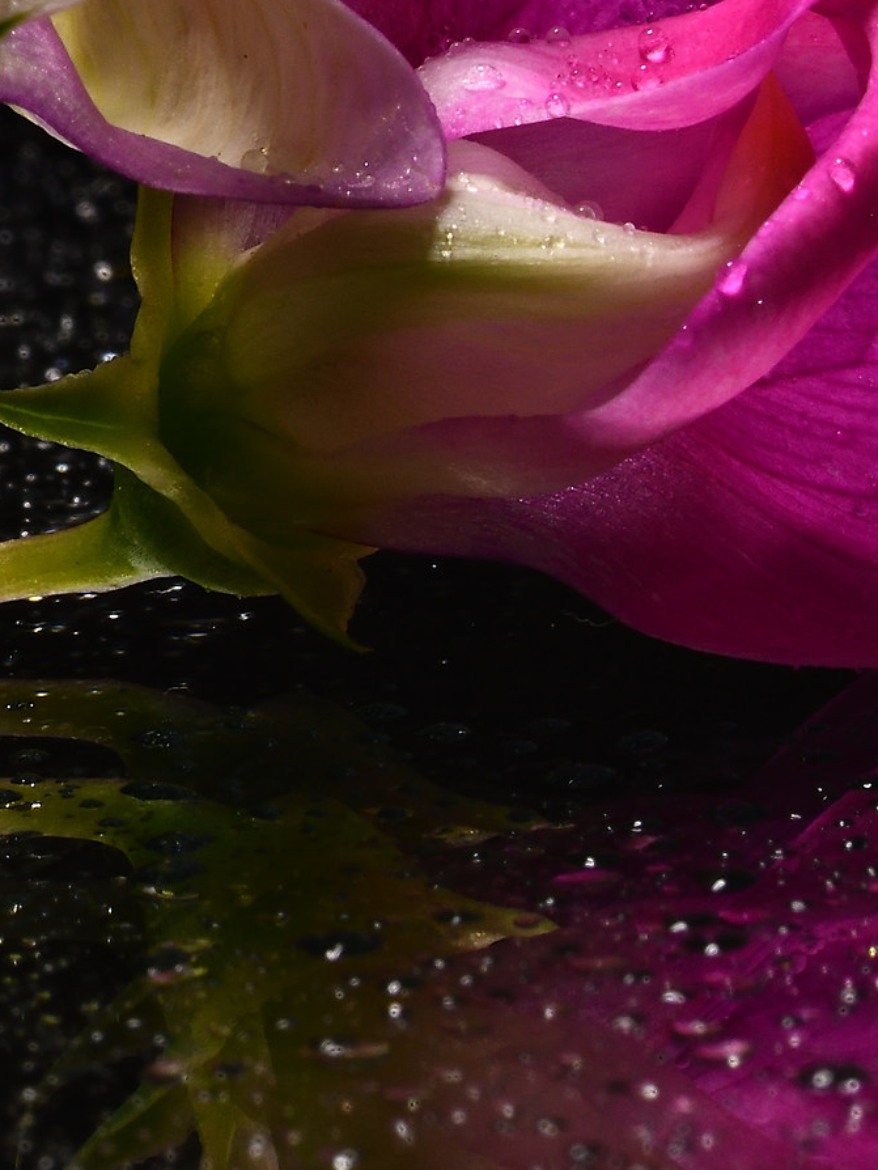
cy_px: 126
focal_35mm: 406
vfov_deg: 4.9
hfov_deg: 3.6
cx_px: -372
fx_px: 13734
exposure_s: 3
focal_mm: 105
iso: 320
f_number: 32
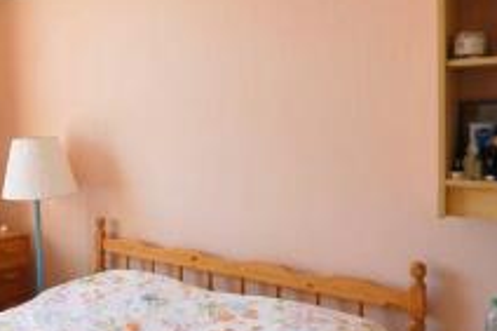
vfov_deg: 36.7
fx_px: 497
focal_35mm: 36
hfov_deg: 44.5
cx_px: -9
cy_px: 133
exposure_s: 1/80
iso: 100
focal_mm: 16
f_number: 4.5
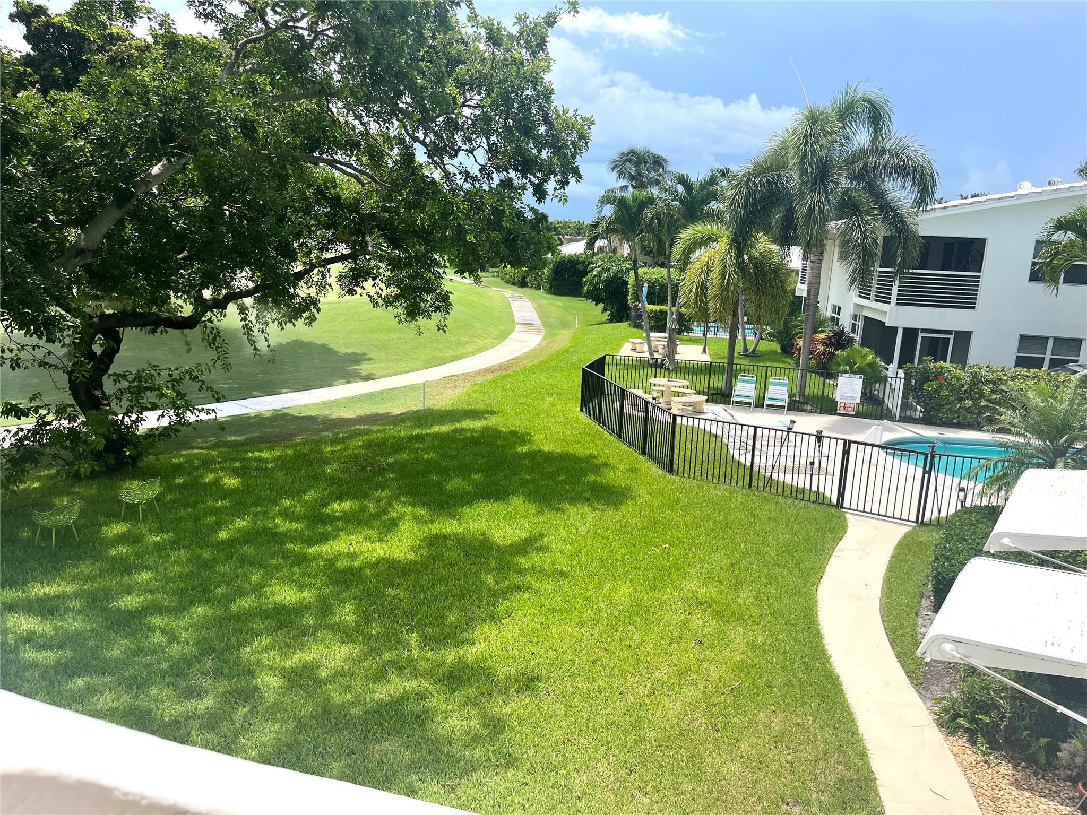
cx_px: 544
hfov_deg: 67.3
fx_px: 816
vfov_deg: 53.1
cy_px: 408
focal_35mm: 26
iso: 50
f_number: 1.6
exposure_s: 1/2571
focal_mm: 5.1
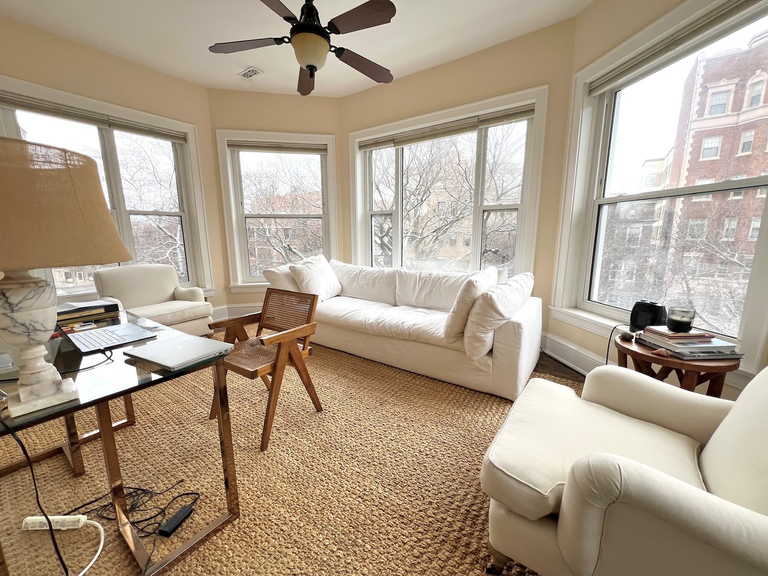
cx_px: 384
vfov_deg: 89.9
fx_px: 288
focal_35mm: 13
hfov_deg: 106.2
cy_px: 288
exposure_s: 1/171
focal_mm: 1.57
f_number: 1.8
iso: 32
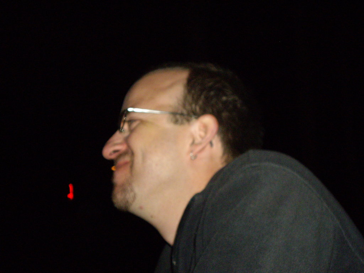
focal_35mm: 55
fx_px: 578
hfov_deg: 34.9
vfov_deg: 26.6
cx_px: 182
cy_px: 136
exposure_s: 1/60
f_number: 3.3
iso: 400
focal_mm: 9
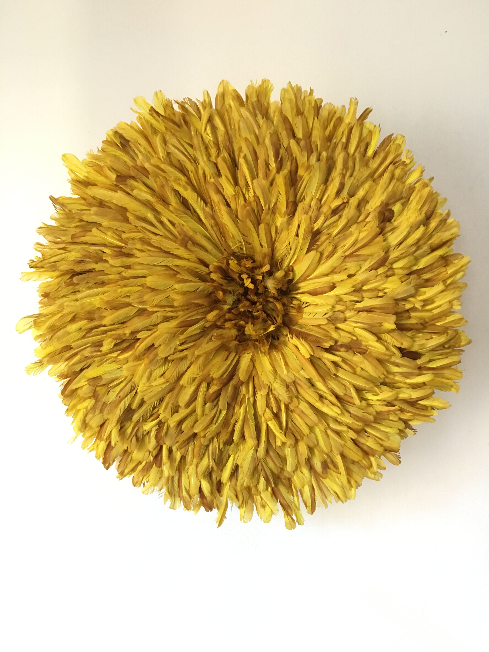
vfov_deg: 61.7
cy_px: 326
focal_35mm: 29
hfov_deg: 48.2
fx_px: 546
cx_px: 244
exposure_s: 1/17
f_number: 2.2
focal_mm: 4.15
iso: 100
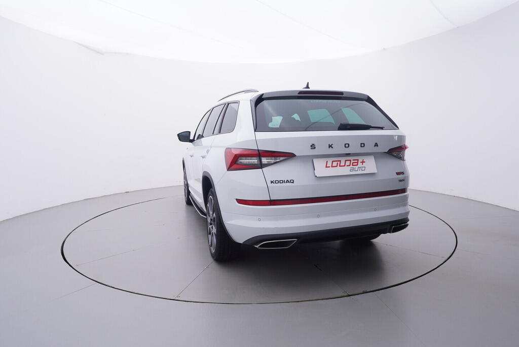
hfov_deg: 77.3
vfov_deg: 56.2
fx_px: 325
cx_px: 260
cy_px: 174
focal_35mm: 22
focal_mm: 15
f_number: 5
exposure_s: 1/80
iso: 200
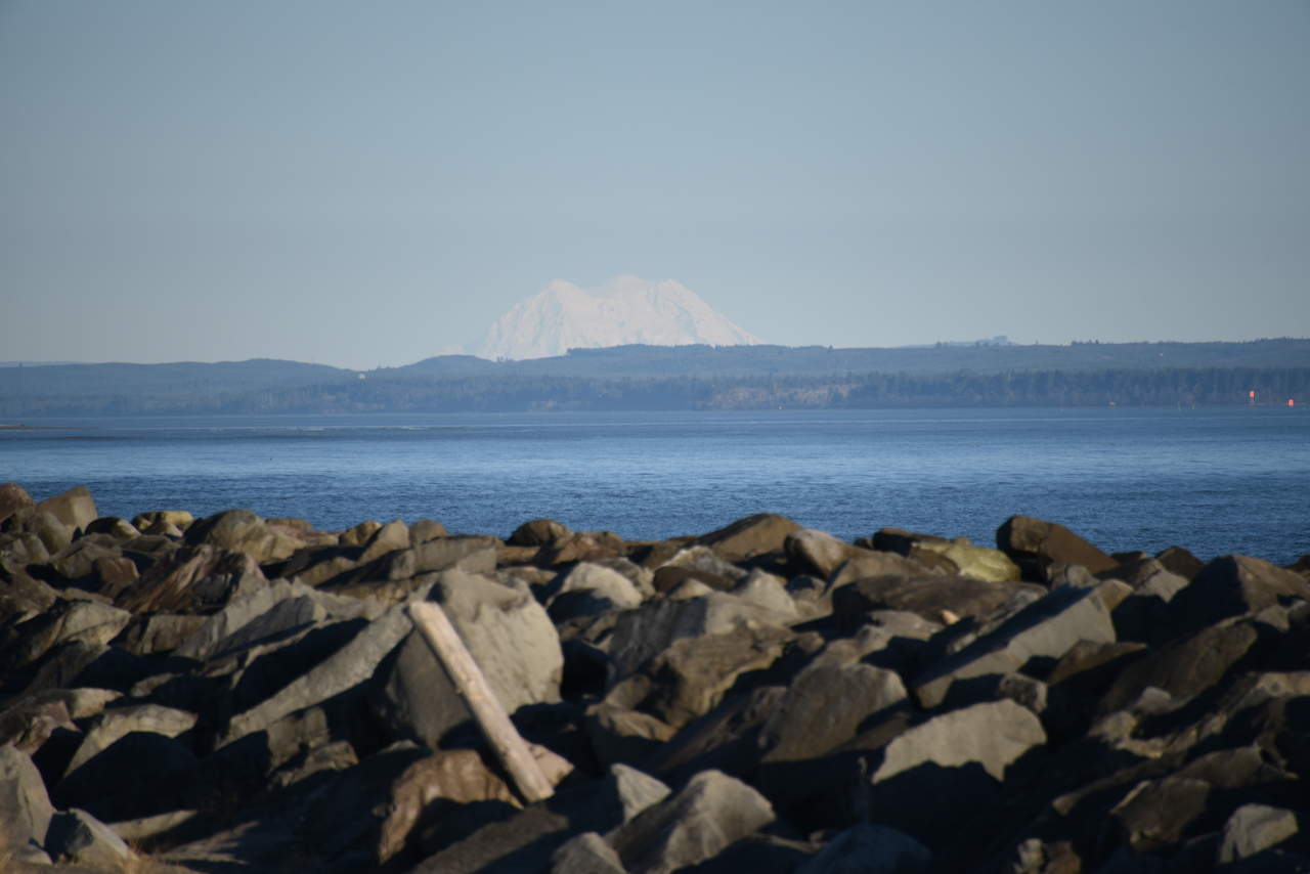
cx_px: 655
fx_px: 10918
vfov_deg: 4.6
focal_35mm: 300
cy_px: 437
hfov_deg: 6.9
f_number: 5.6
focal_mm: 300
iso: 110
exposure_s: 1/640
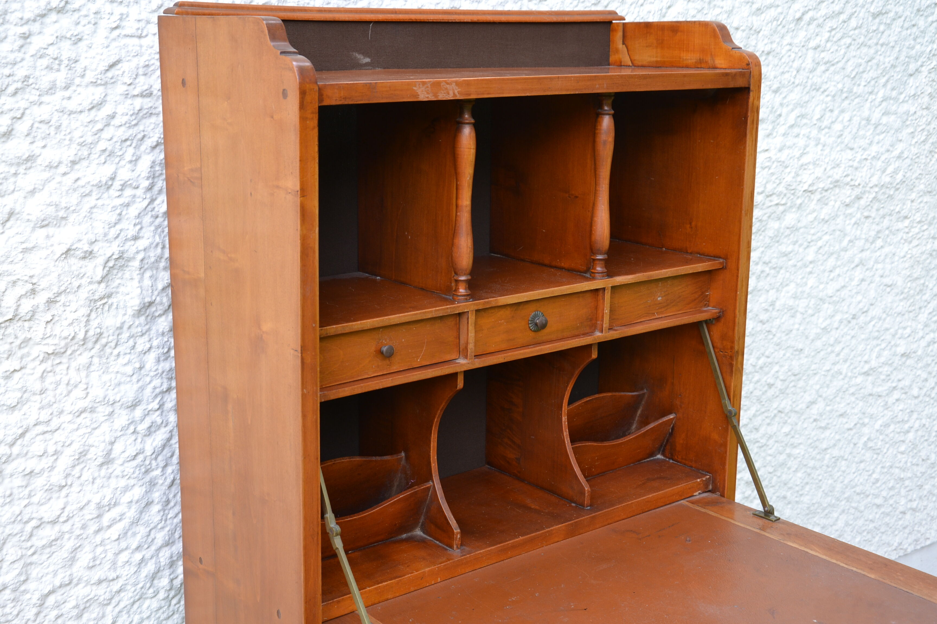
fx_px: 1249
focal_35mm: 48
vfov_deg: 28.1
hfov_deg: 41.1
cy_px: 312
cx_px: 468
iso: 200
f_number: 7.1
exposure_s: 1/50
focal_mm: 32
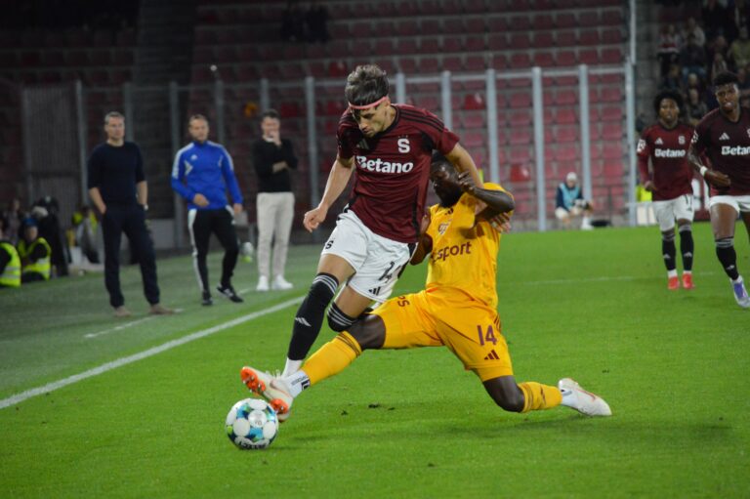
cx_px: 375
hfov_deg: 7.6
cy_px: 250
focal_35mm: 270
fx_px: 5621
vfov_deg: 5.1
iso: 3200
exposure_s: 1/640
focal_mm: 180
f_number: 5
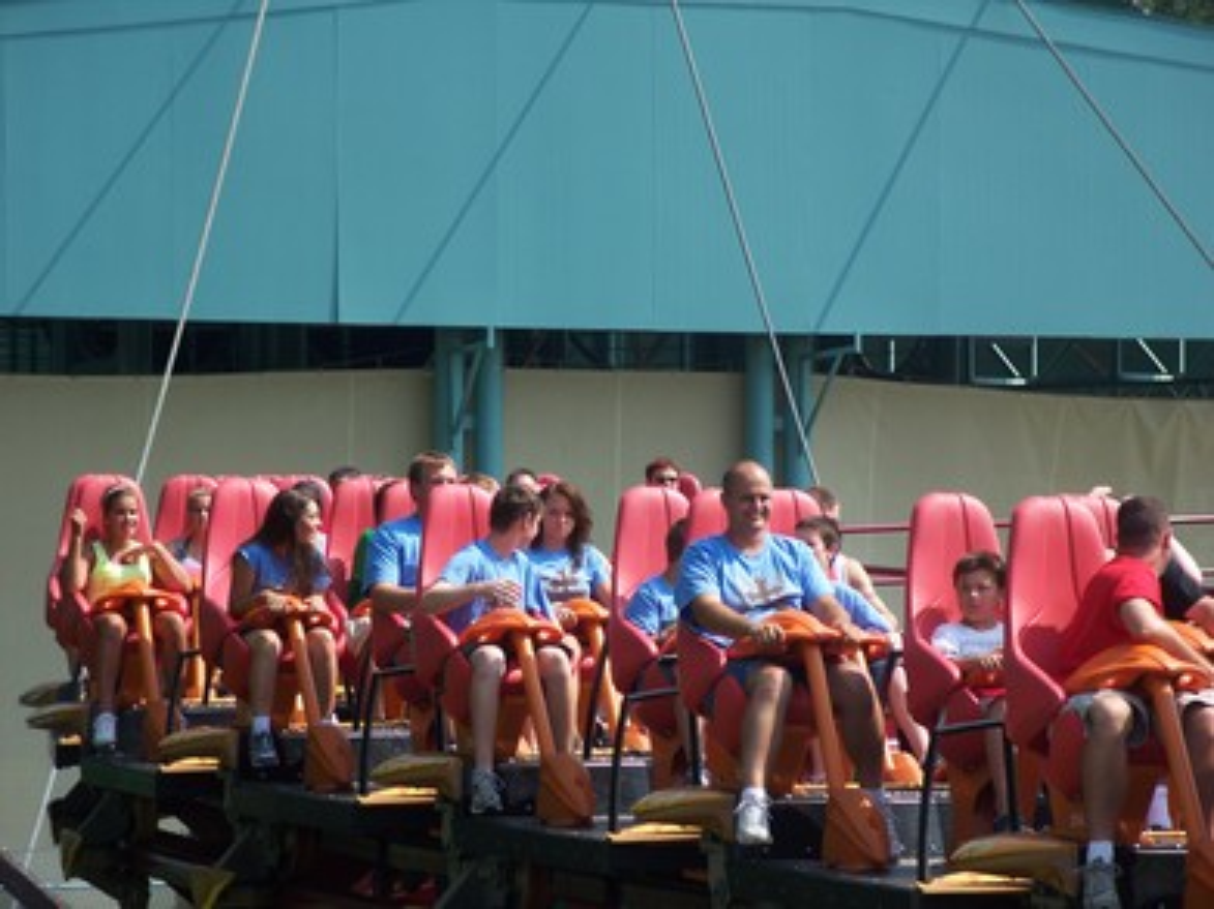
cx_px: 607
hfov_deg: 10.7
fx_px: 6486
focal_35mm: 185
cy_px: 454
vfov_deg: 8.0
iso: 64
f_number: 4.4
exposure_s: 1/320
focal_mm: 38.8
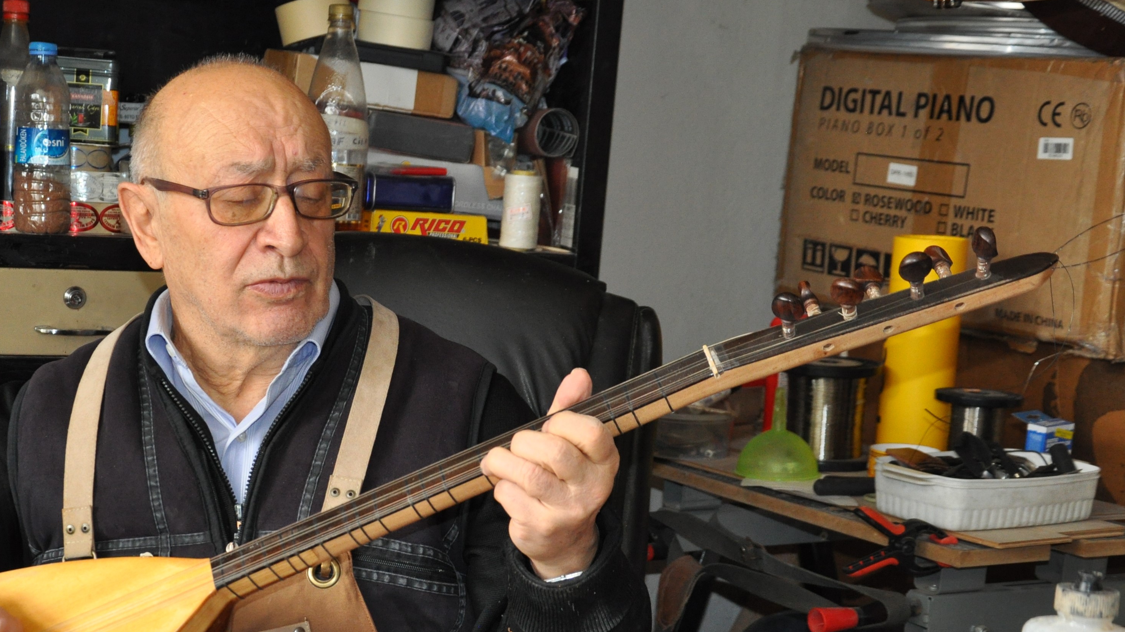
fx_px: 2178
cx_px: 325
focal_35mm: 73
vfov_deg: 16.5
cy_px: 432
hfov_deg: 28.7
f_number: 4.2
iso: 800
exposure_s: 1/60
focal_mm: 32
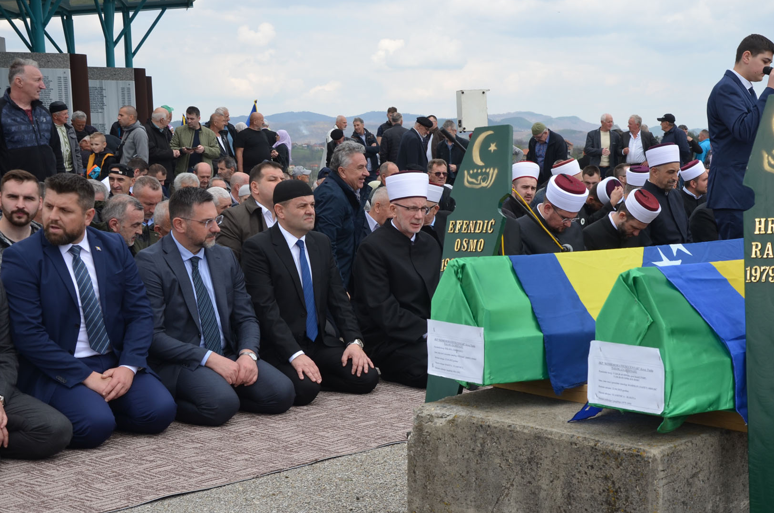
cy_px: 310
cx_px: 469
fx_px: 1266
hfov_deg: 33.9
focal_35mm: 59
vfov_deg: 22.9
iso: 160
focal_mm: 32
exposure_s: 1/250
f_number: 8
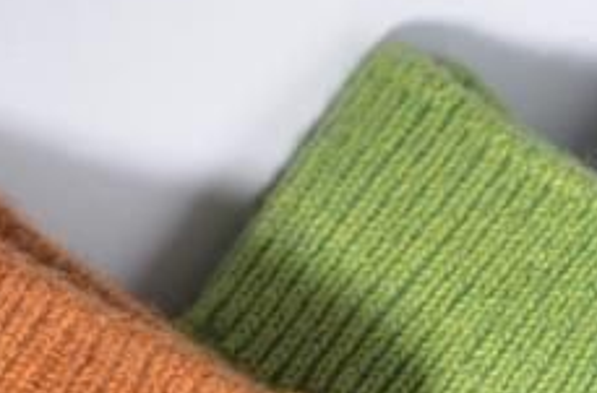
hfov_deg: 9.8
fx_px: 3471
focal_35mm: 210
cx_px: 401
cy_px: 232
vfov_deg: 6.5
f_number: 4
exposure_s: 1/60
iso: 800
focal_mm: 40
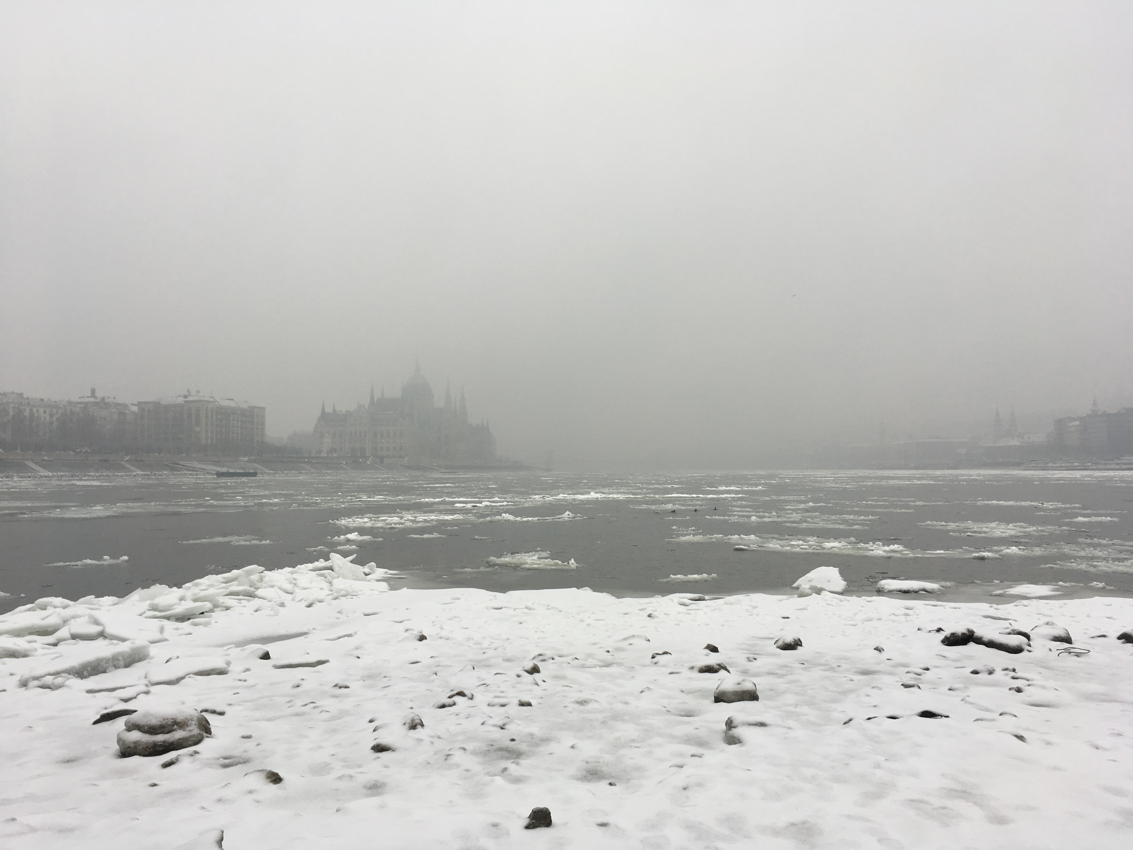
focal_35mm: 29
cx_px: 566
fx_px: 949
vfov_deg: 48.2
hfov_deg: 61.7
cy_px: 425
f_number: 2.2
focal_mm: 4.15
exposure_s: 1/123
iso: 25
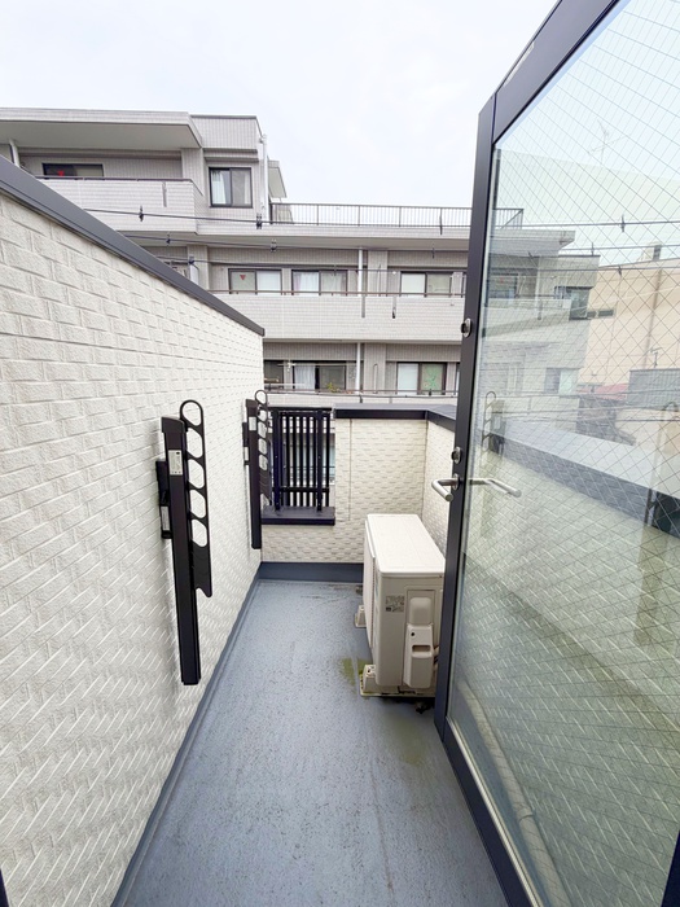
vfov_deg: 102.1
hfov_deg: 85.7
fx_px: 367
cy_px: 454
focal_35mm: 14
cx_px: 340
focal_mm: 2.22
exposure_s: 1/510
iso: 40
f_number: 2.2
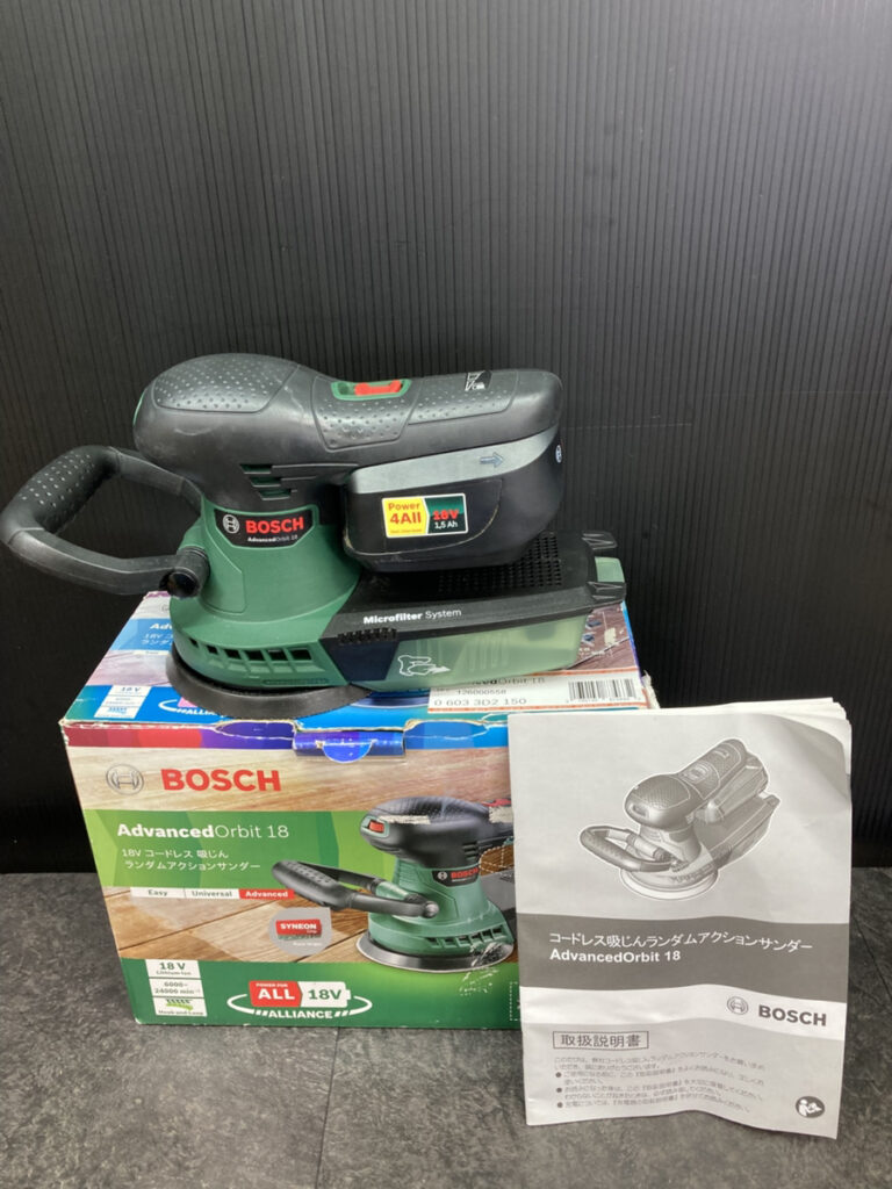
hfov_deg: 49.7
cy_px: 594
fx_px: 962
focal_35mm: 28
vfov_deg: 63.4
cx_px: 446
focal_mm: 3.99
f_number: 1.8
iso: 80
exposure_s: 1/62
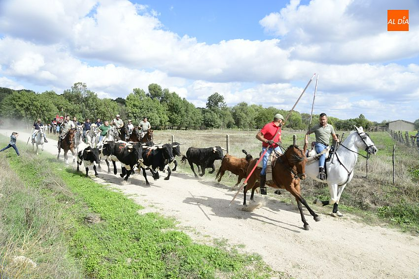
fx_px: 303
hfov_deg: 69.4
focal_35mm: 26
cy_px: 140
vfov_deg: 49.6
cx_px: 210
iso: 250
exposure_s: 1/320
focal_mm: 26
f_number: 9
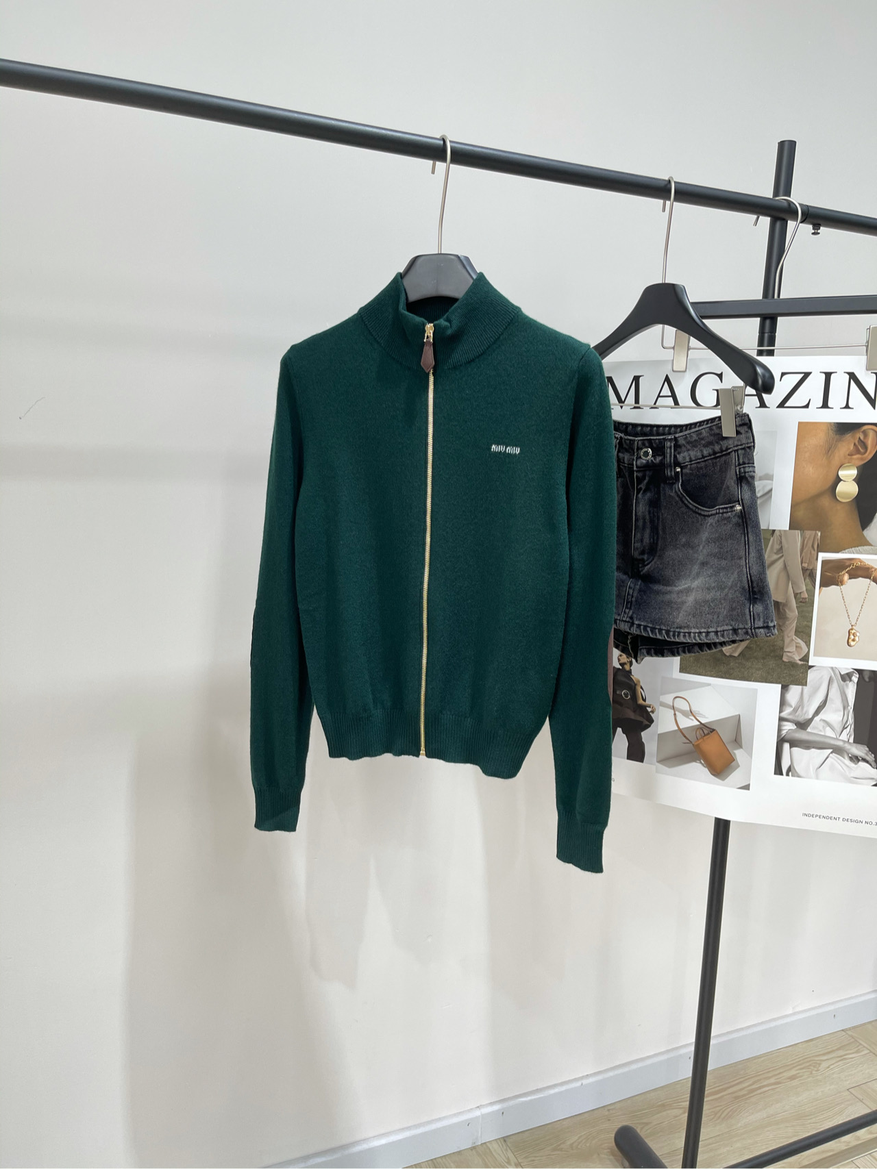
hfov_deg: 53.1
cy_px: 584
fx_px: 878
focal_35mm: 26
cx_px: 438
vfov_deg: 67.3
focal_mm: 5.1
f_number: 1.6
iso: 64
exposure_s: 1/121
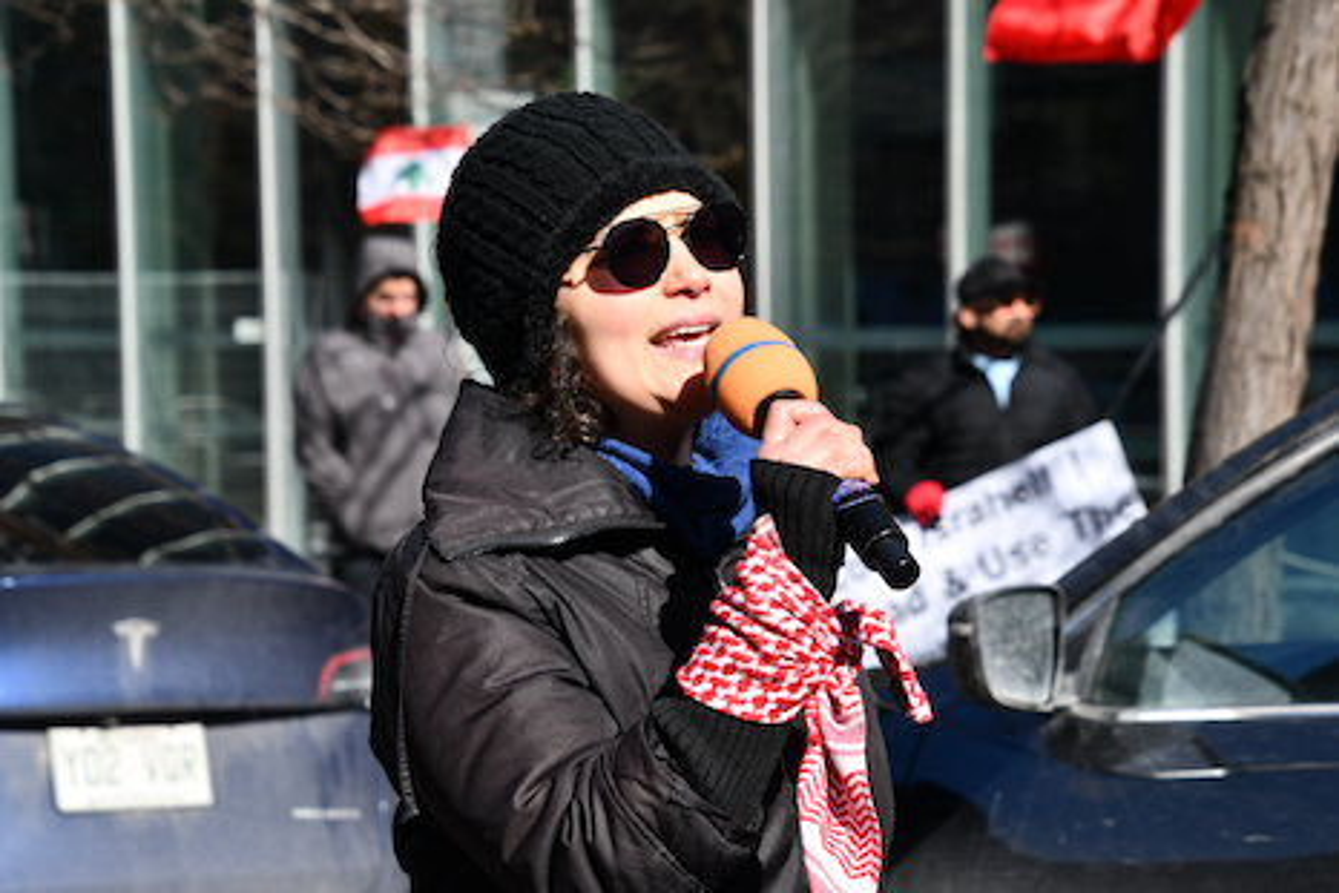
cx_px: 670
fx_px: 5581
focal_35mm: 150
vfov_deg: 9.2
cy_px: 446
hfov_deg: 13.7
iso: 110
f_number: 8
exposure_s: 1/250
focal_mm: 100
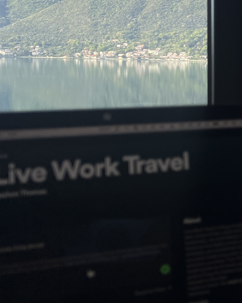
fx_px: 600
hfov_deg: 19.9
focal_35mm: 67
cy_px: 102
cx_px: 358
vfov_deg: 28.1
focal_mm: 5.7
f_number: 1.5
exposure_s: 1/1326
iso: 50
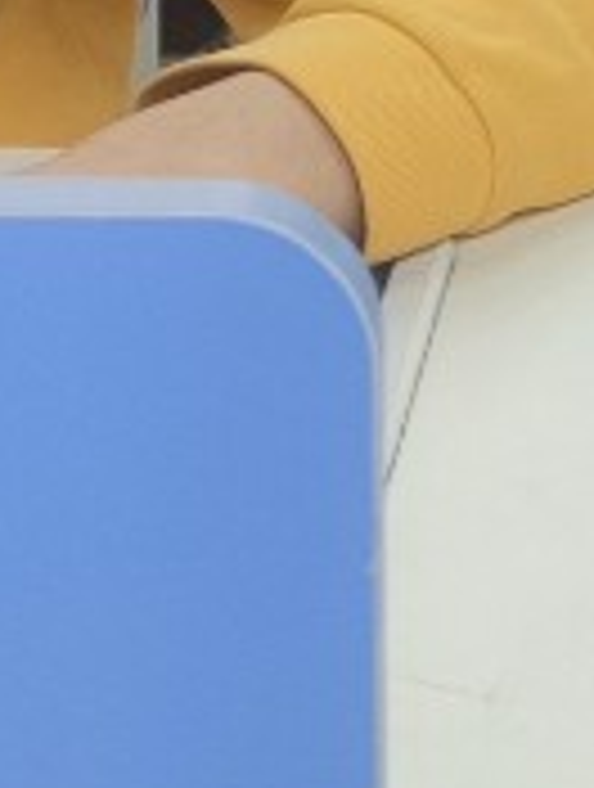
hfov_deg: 6.7
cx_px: 1030
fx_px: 4992
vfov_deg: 8.1
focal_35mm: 219
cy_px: -1270
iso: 71
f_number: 1.69
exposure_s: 1/100
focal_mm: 6.72
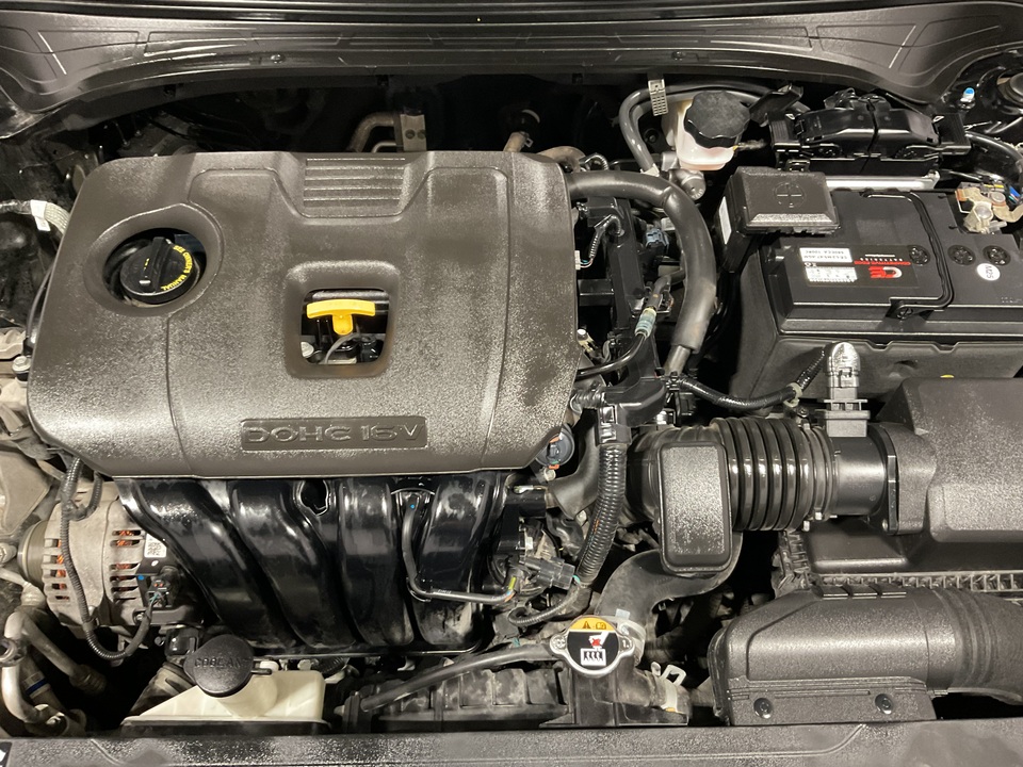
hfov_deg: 61.7
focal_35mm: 29
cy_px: 384
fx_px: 857
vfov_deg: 48.2
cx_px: 512
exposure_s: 1/30
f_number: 1.8
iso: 250
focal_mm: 3
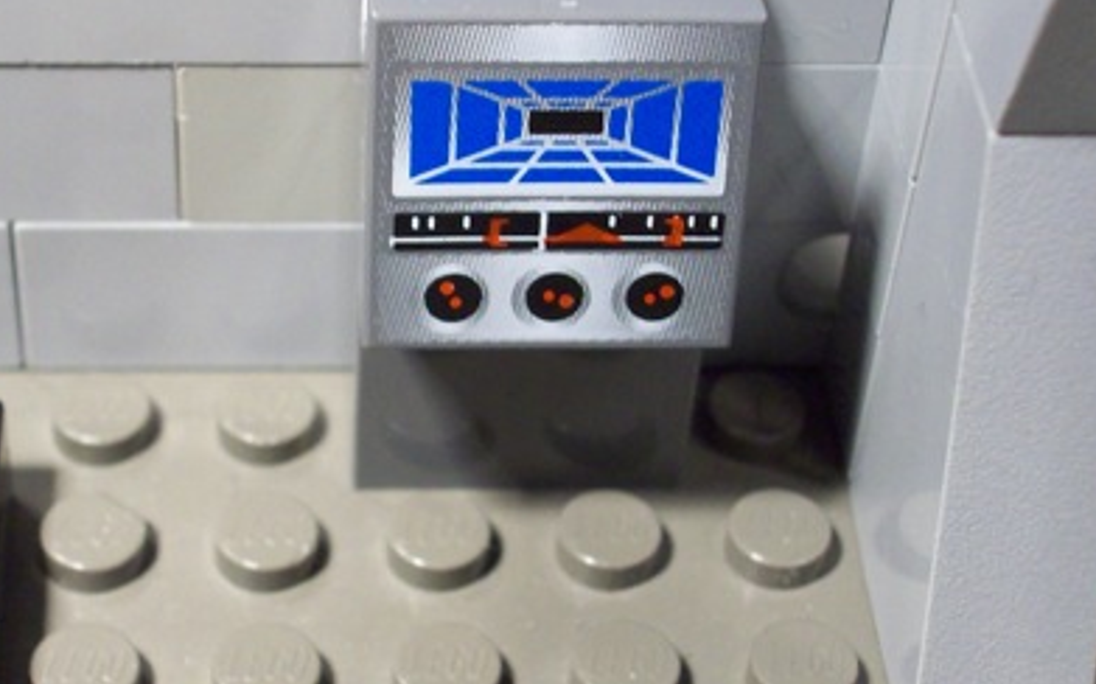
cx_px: 454
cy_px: 328
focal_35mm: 92
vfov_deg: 14.2
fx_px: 2747
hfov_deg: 22.5
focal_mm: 8.8
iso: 160
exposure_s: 1/16.6
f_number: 3.6
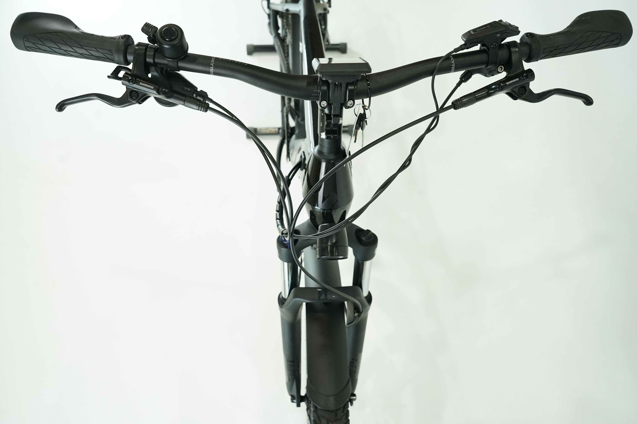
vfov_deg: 46.4
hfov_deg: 65.5
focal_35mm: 28
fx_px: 495
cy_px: 212
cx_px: 318
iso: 2500
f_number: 6.3
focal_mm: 28
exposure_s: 1/200
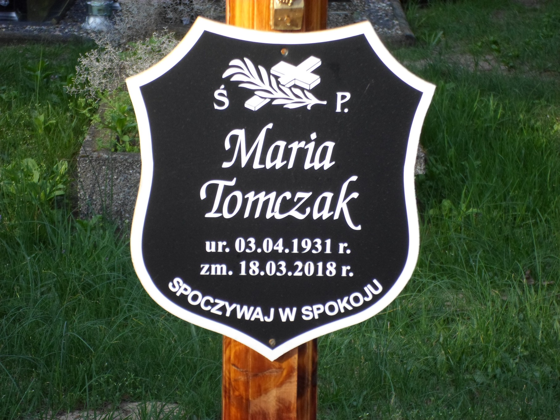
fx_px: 1779
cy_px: 210
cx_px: 280
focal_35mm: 110
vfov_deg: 13.5
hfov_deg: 17.9
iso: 80
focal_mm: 19.8
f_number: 5.7
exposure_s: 1/90
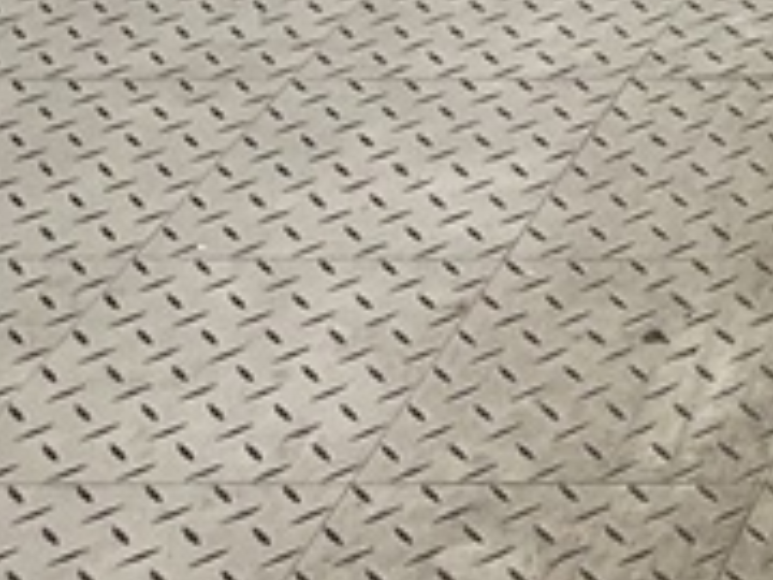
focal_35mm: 155
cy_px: -610
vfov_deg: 9.0
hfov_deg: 10.7
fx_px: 3461
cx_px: 1898
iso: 50
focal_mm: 3
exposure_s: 1/120
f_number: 1.8
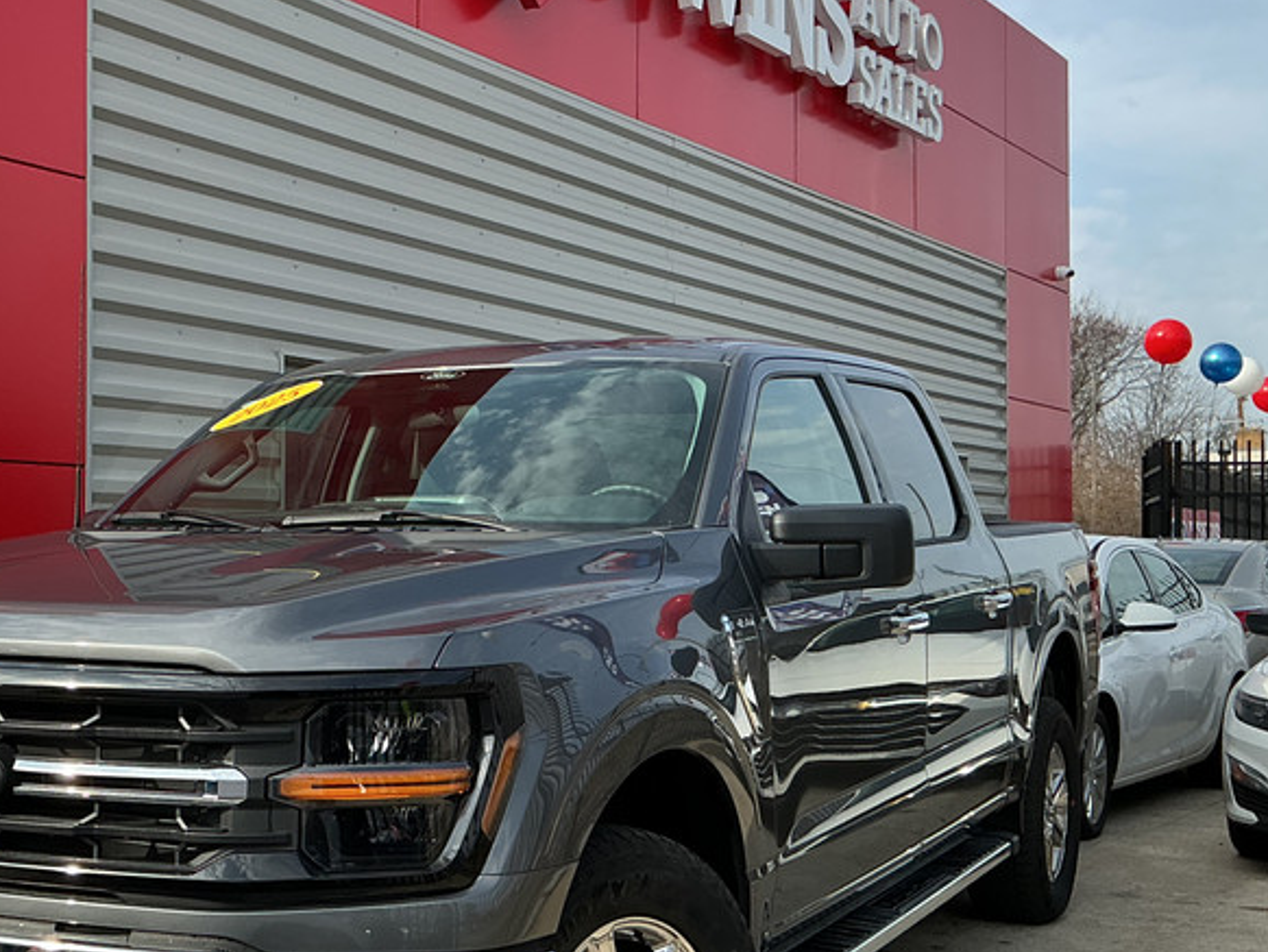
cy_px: 497
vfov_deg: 28.6
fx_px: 1869
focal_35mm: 51
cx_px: 316
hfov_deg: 36.6
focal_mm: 3
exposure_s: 1/1015
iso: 25
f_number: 1.8
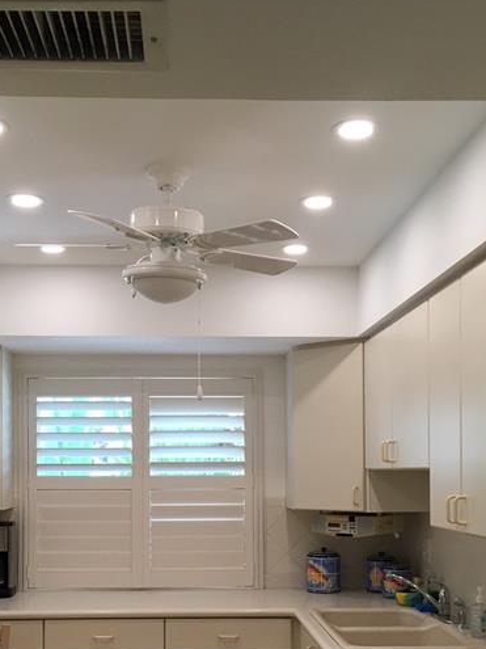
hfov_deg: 32.1
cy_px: 468
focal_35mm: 45
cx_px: 204
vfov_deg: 41.1
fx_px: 843
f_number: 2.2
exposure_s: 1/30
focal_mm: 4.15
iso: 40
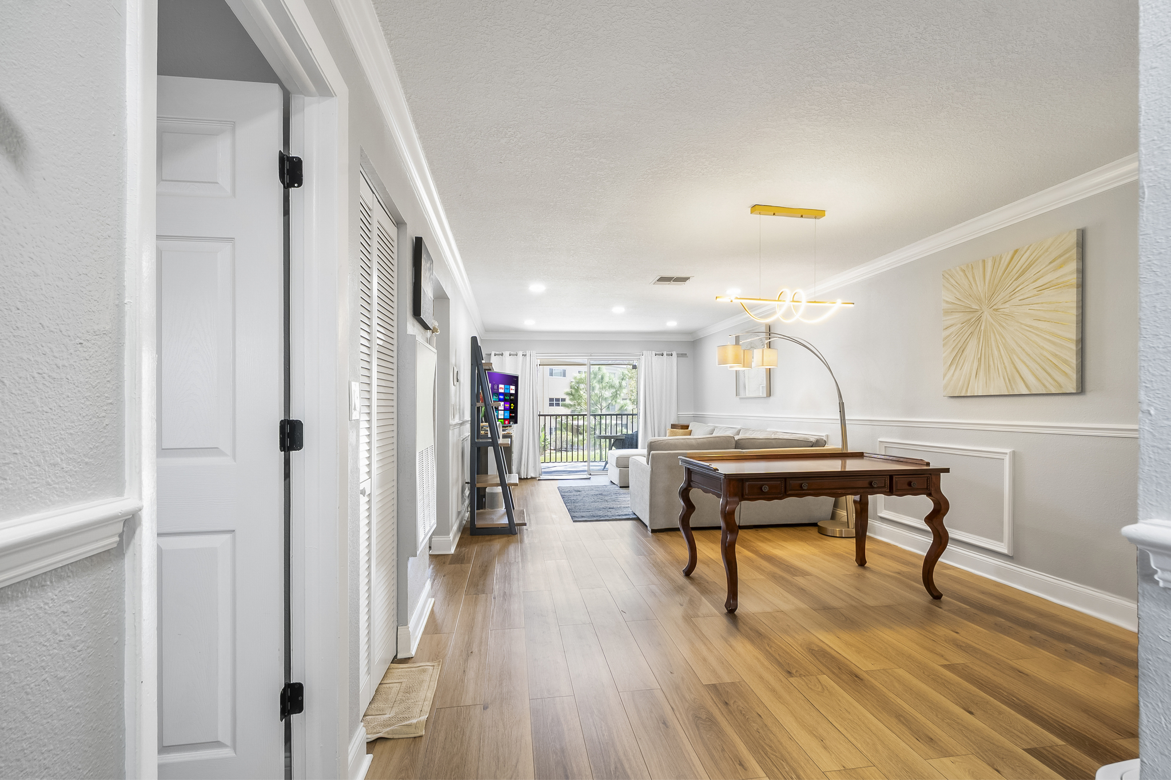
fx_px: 488
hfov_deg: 100.4
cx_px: 586
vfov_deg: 77.3
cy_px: 390
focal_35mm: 15
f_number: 10
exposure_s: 1/20
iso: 100
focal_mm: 10
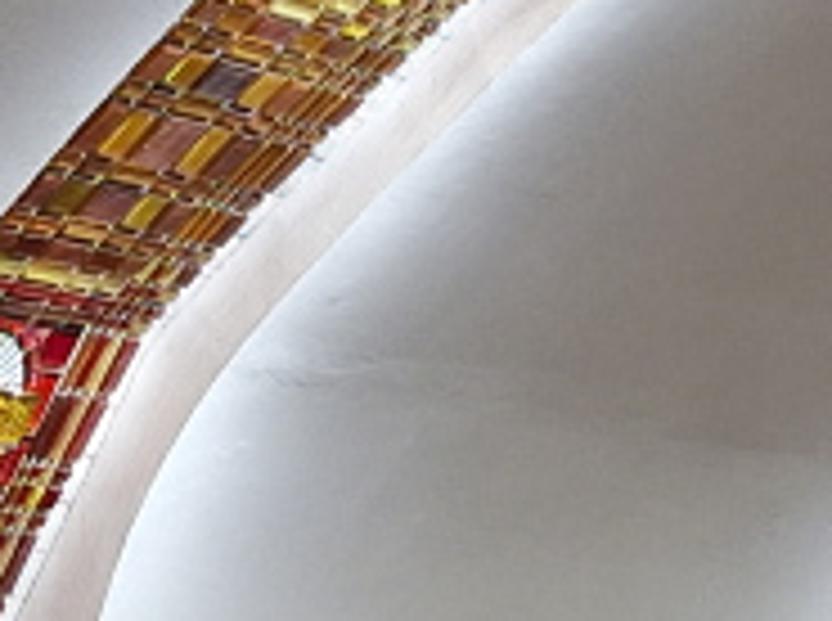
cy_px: 821
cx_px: -459
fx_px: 3886
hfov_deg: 11.6
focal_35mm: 162
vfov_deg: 9.0
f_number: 1.8
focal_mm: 5.54
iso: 200
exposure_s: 1/50
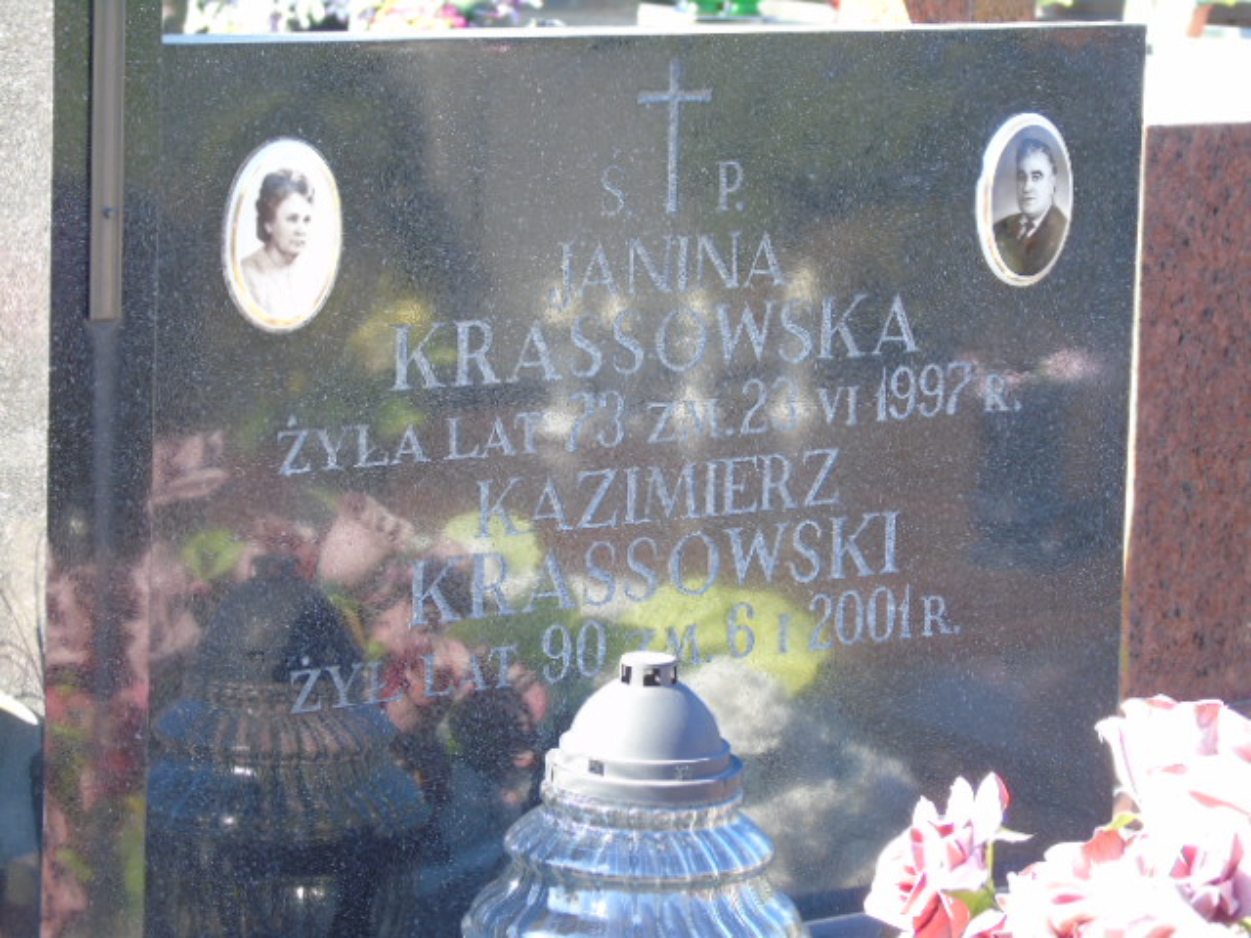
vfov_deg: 12.0
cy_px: 469
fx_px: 4481
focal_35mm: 124
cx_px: 626
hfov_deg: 15.9
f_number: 4.6
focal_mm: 22
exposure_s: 1/40
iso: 80
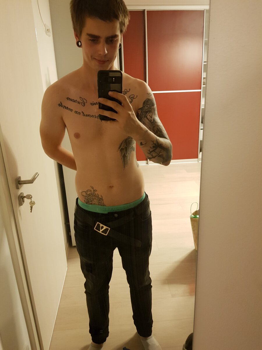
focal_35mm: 26
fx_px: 262
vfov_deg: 67.3
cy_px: 175
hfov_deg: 53.1
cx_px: 131
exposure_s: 1/10
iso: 400
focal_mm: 4.2
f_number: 1.7
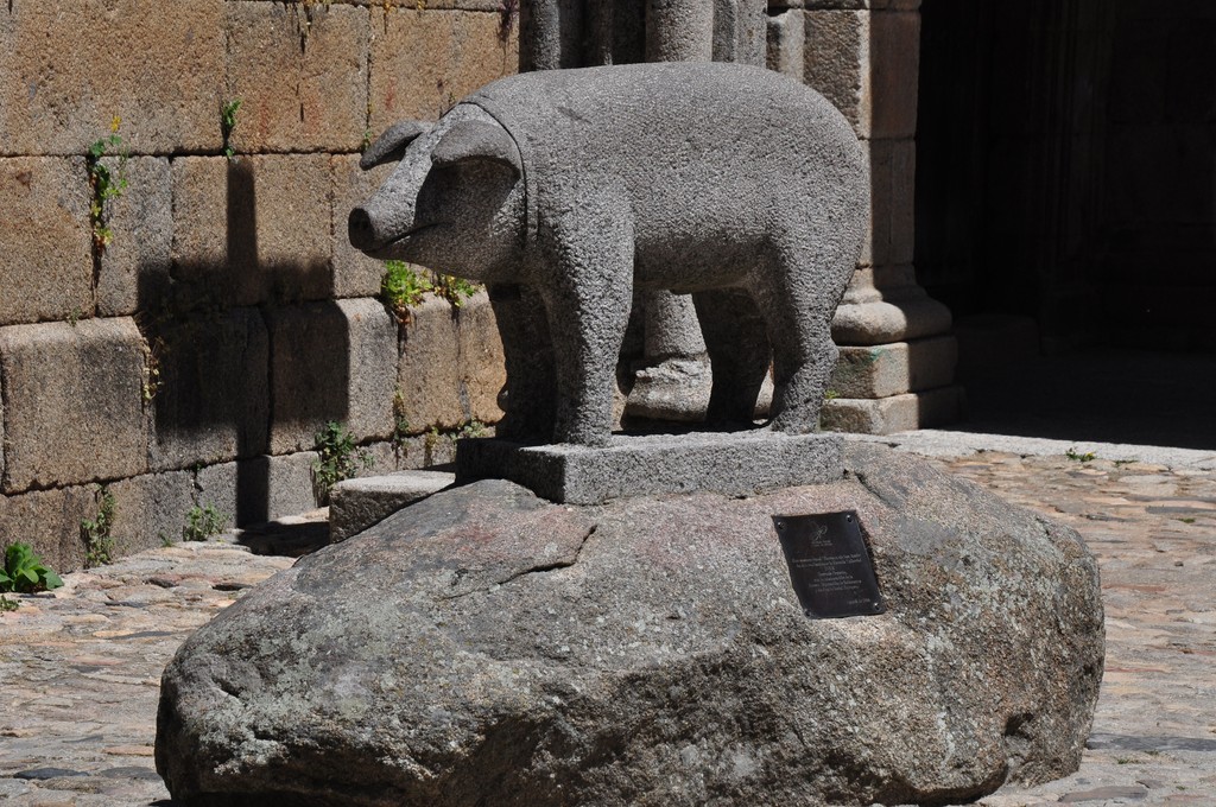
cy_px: 404
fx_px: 5060
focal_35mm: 150
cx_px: 608
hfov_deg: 13.7
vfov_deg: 9.1
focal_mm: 100
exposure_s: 1/1000
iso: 400
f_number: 8
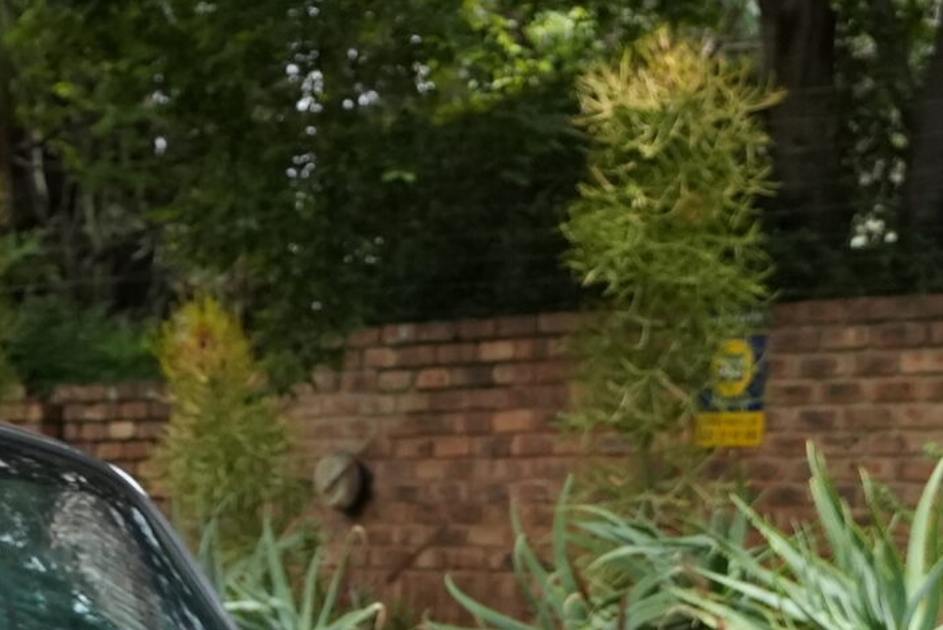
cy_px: 883
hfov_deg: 16.8
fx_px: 3173
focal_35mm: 121
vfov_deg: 11.0
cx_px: 189
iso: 4000
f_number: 4
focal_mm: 33.3
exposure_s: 1/8000
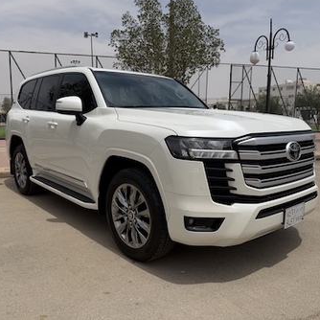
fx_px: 303
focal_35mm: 29
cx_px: 147
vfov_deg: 55.6
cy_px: 157
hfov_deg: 55.6
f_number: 1.78
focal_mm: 6.76
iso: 80
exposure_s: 1/10309
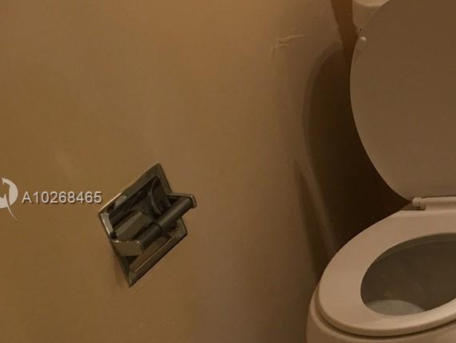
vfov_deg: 18.2
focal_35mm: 81
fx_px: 1067
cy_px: 199
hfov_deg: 21.5
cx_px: 613
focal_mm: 4.15
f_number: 2.2
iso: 40
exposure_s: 1/17
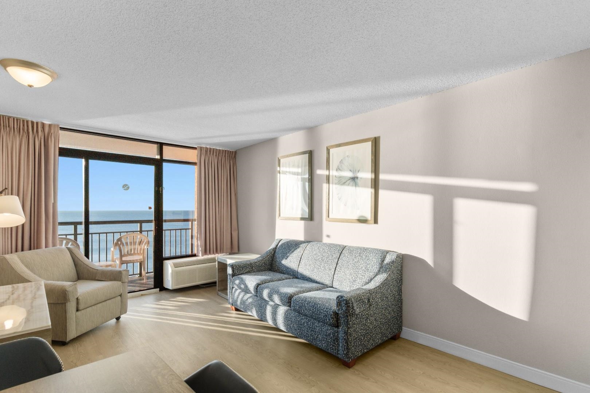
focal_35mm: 16
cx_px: 295
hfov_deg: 96.7
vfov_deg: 73.7
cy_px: 196
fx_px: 262
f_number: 4.8
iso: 100
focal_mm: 11
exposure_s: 1/25
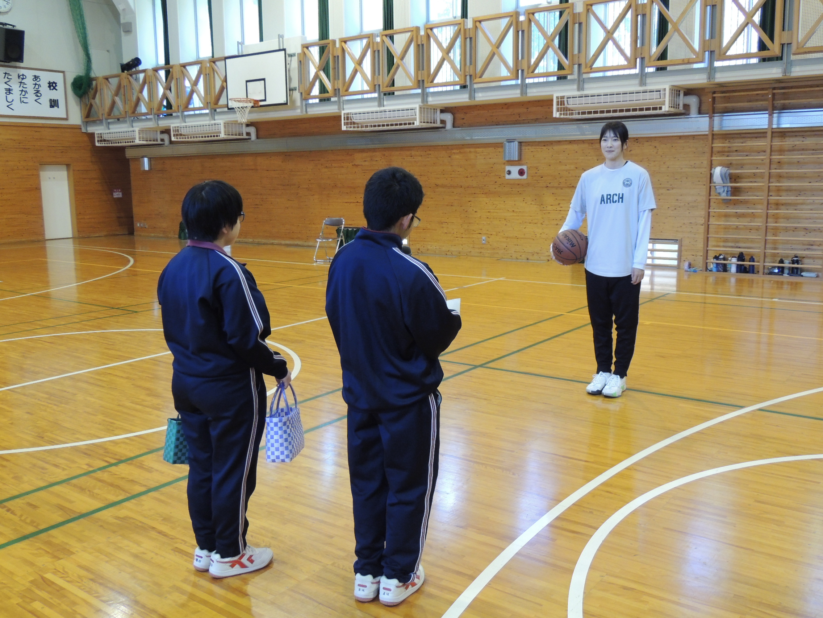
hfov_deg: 55.4
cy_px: 309
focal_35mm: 33
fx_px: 785
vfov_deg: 42.9
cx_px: 412
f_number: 3.2
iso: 400
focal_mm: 5.8
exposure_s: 1/30
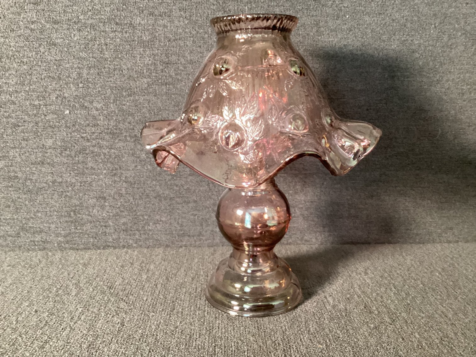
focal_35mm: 31
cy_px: 178
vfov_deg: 45.4
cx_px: 238
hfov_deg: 58.3
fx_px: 426
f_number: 2.4
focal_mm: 3.3
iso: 400
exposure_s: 1/30
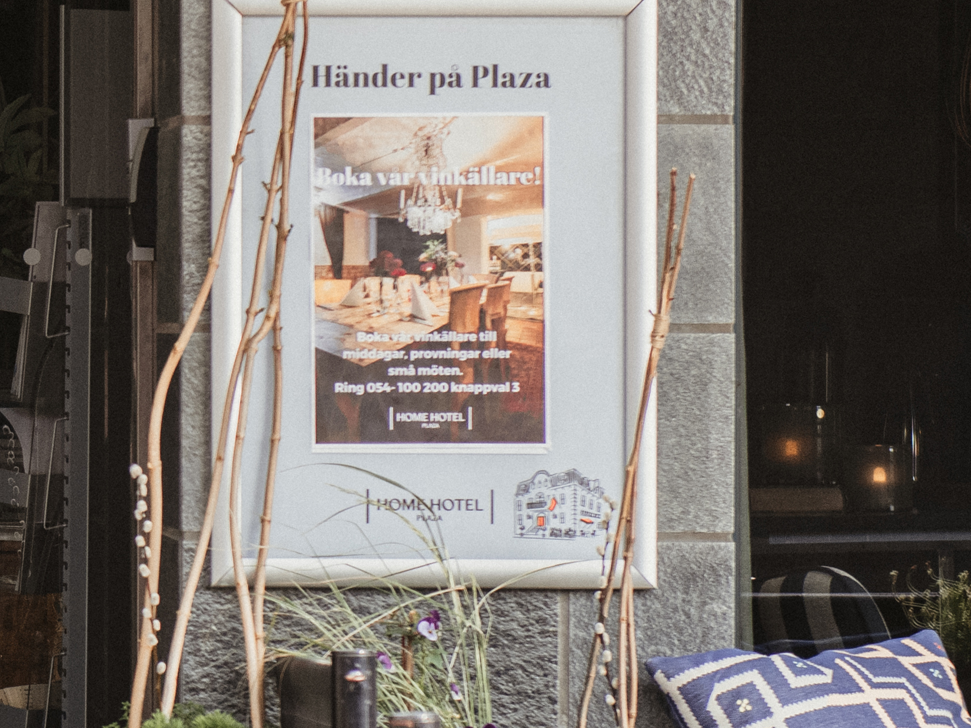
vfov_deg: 5.3
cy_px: 276
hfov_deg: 6.9
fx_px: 7937
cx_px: -512
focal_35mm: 283
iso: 560
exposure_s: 1/400
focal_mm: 60
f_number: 4
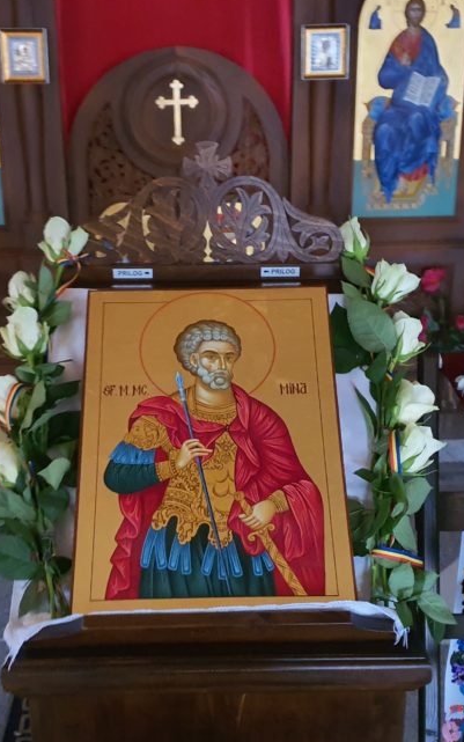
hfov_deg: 29.2
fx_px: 890
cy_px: 436
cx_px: 208
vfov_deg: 45.1
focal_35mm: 44
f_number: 1.5
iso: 640
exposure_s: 1/10
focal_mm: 4.3
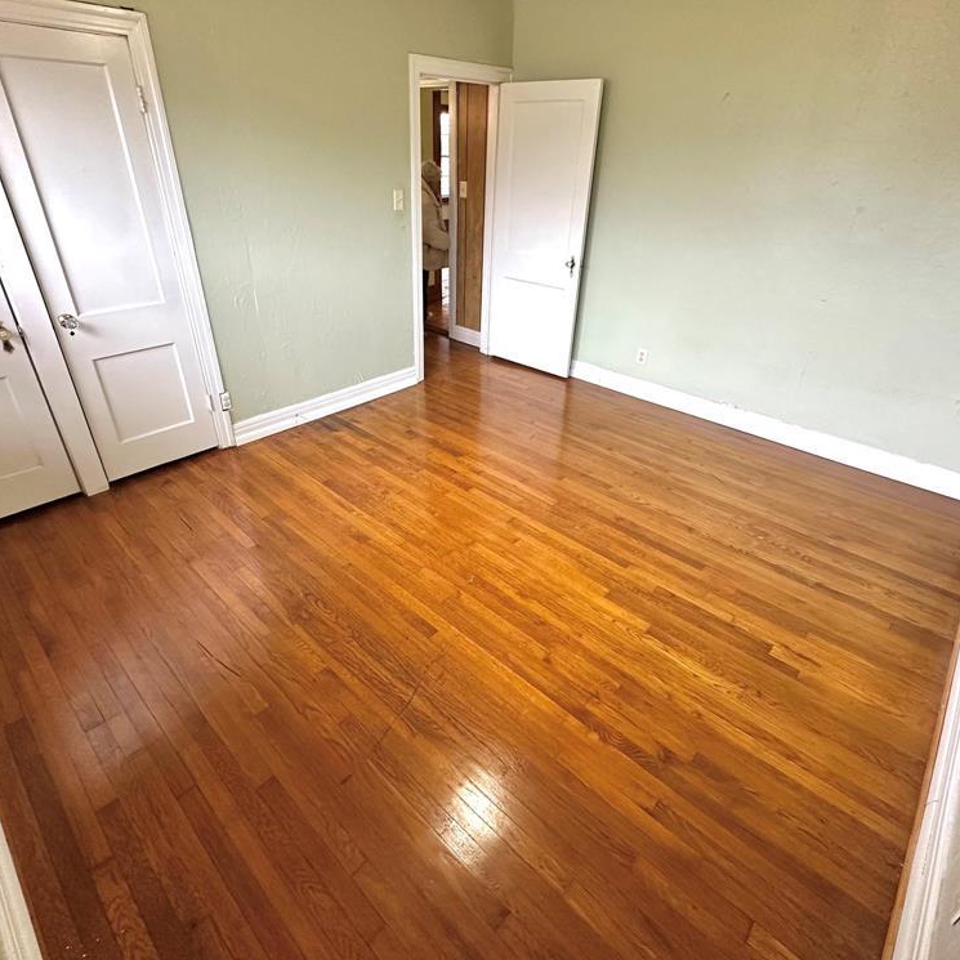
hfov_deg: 83.9
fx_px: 533
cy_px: 486
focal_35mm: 17
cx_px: 466
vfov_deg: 84.0
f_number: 2.2
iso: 250
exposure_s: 1/60
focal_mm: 2.22
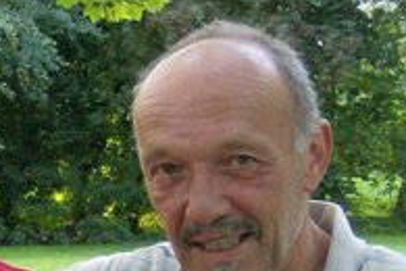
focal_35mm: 101
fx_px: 1139
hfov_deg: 19.8
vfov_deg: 13.1
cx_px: 34
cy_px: 340
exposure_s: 1/64
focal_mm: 6
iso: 134
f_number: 2.8
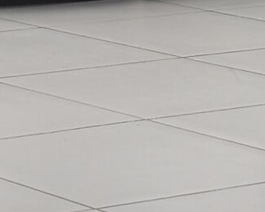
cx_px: -140
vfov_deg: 5.4
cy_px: -180
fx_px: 2194
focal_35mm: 280
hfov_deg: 6.8
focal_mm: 6.81
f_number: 1.85
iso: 42
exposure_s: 1/126
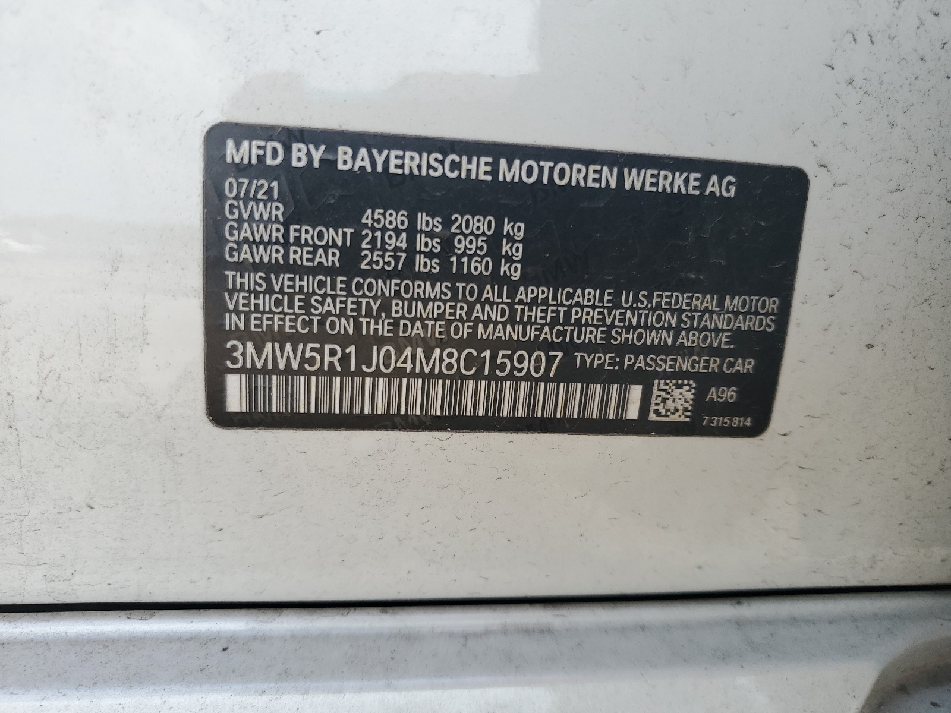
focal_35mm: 26
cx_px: 476
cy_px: 356
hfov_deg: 67.3
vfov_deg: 53.1
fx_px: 714
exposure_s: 1/588
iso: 50
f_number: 1.5
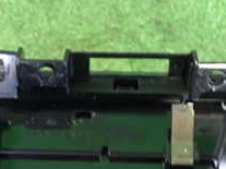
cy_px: 233
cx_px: 88
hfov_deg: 22.5
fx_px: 568
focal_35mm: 87
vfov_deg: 15.9
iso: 800
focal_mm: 5.4
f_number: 2.3
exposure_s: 1/25
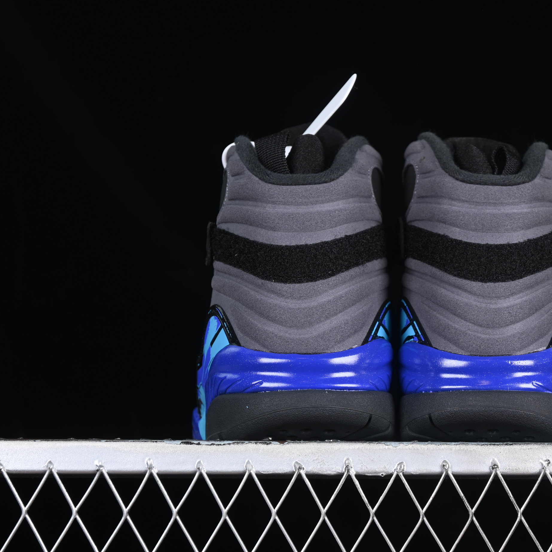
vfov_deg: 18.1
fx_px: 1732
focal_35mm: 96
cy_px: 276
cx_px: 397
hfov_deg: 18.0
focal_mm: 50
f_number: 6.3
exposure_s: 1/60
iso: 160
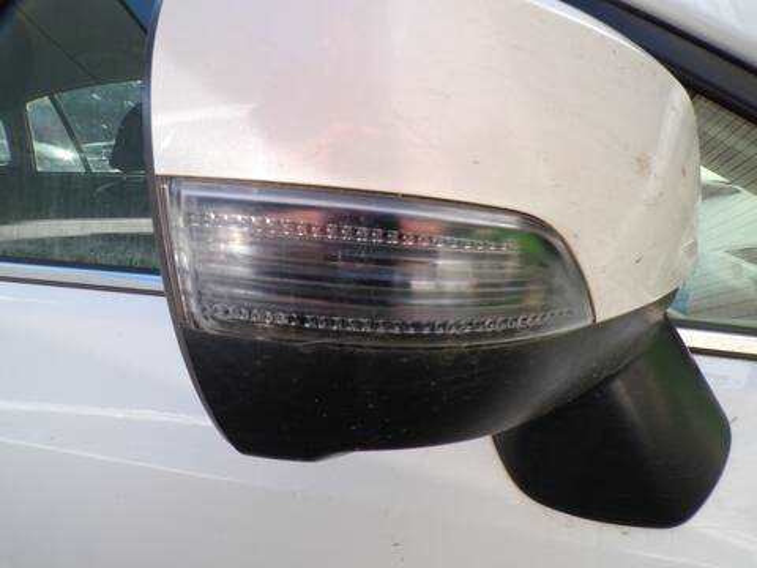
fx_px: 525
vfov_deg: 56.8
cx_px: 378
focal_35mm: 24
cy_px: 284
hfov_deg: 71.6
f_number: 5.8
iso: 100
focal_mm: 4.3
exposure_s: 1/90
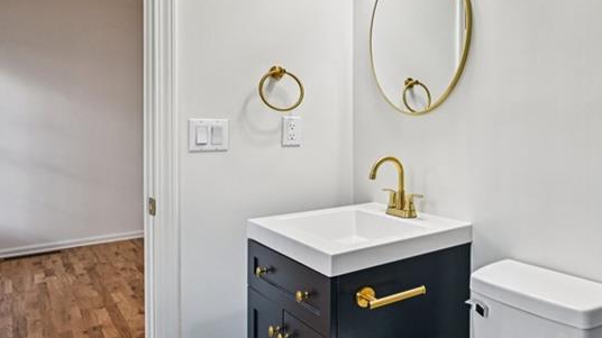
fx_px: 447
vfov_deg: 41.1
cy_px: 126
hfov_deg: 59.7
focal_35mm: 28
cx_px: 520
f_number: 8
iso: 140
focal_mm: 14
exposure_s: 1/15
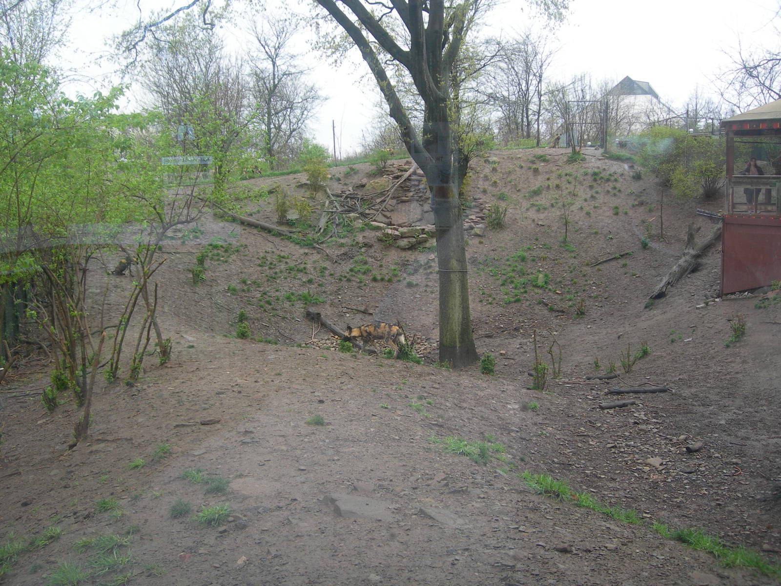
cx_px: 390
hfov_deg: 49.0
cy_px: 293
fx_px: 857
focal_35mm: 38
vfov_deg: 37.7
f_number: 2.8
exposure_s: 1/127
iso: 50
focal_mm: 7.8
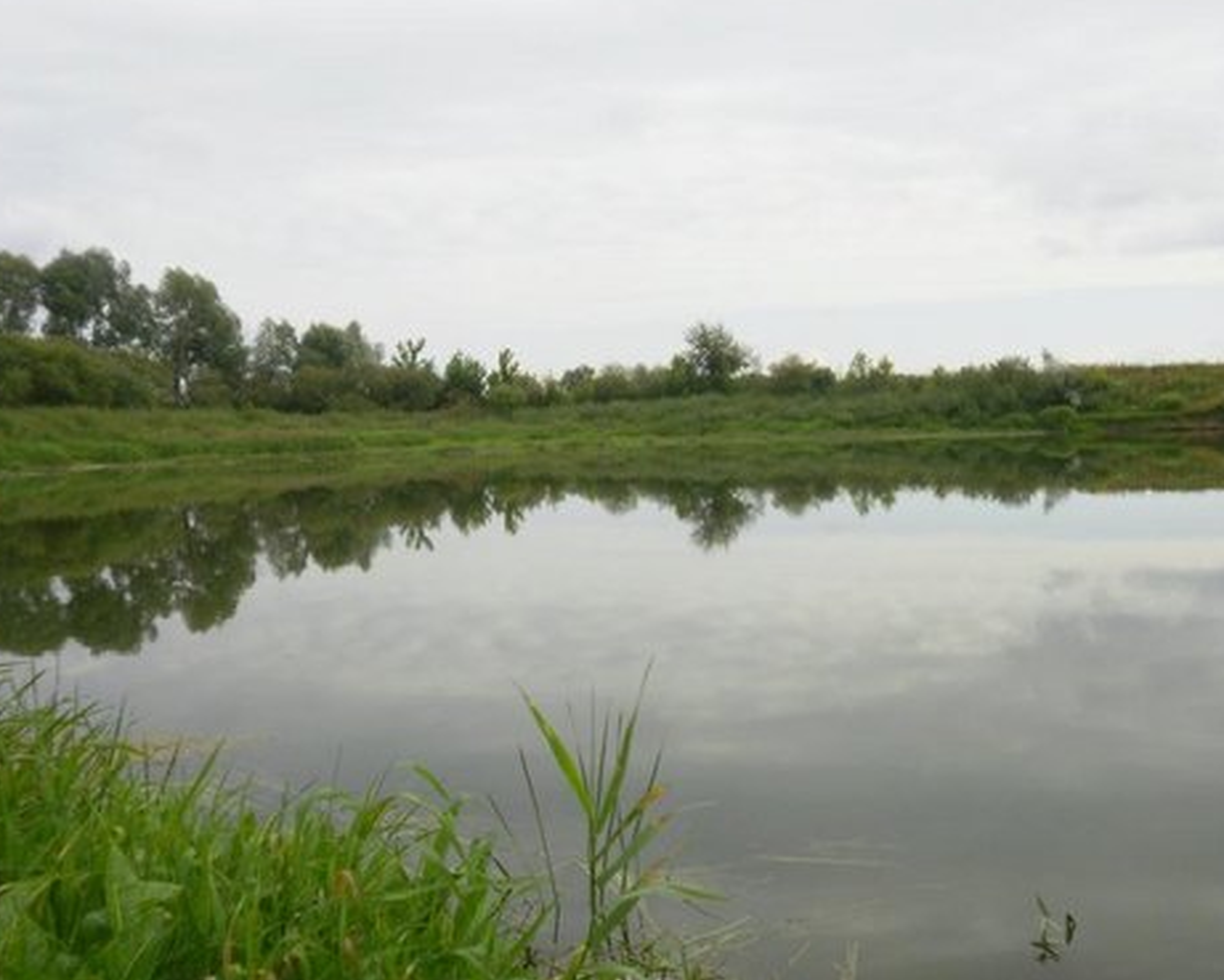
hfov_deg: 53.9
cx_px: 714
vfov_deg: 44.4
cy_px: 560
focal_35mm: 33
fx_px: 1196
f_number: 7.8
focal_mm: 4.65
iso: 100
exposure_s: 1/160
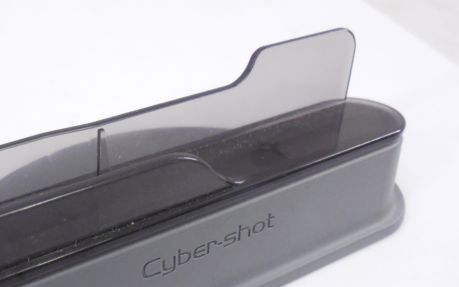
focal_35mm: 44
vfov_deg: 28.6
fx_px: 550
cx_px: 108
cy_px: 227
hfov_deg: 43.6
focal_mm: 4.6
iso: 800
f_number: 3.5
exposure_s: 1/100
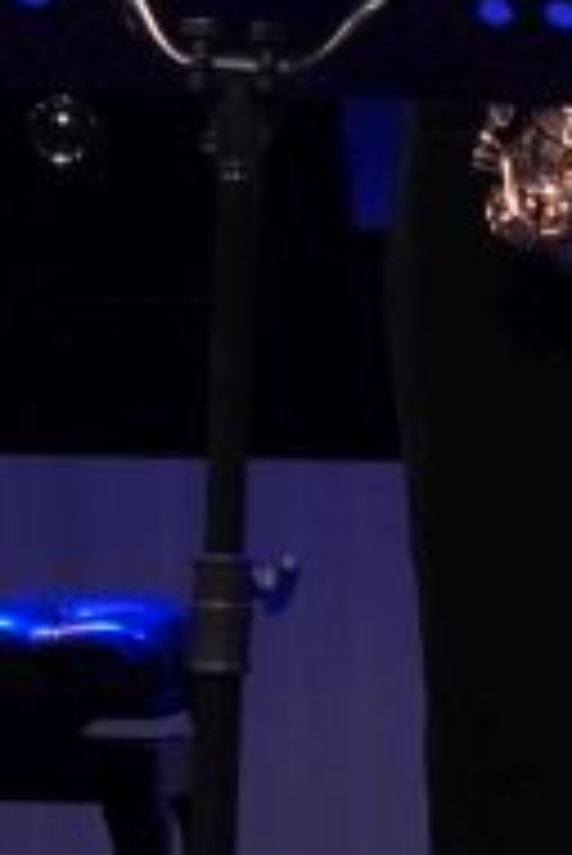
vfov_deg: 5.3
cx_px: 694
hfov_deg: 3.5
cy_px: -104
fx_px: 9277
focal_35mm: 390
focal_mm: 50
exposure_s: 1/160
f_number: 2.8
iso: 2000
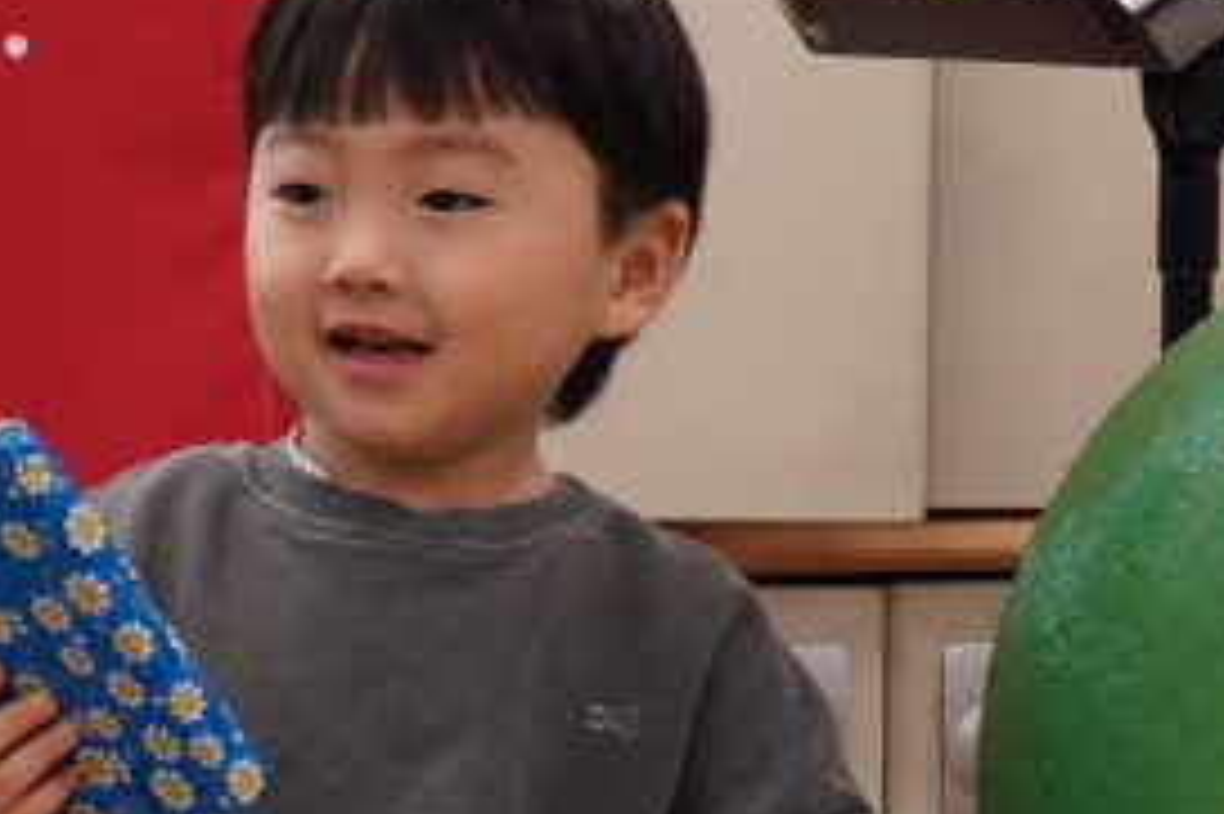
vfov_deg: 4.8
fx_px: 9752
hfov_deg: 6.9
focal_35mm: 287
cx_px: -1332
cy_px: 911
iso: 2500
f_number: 7.1
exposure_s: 1/100
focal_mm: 60
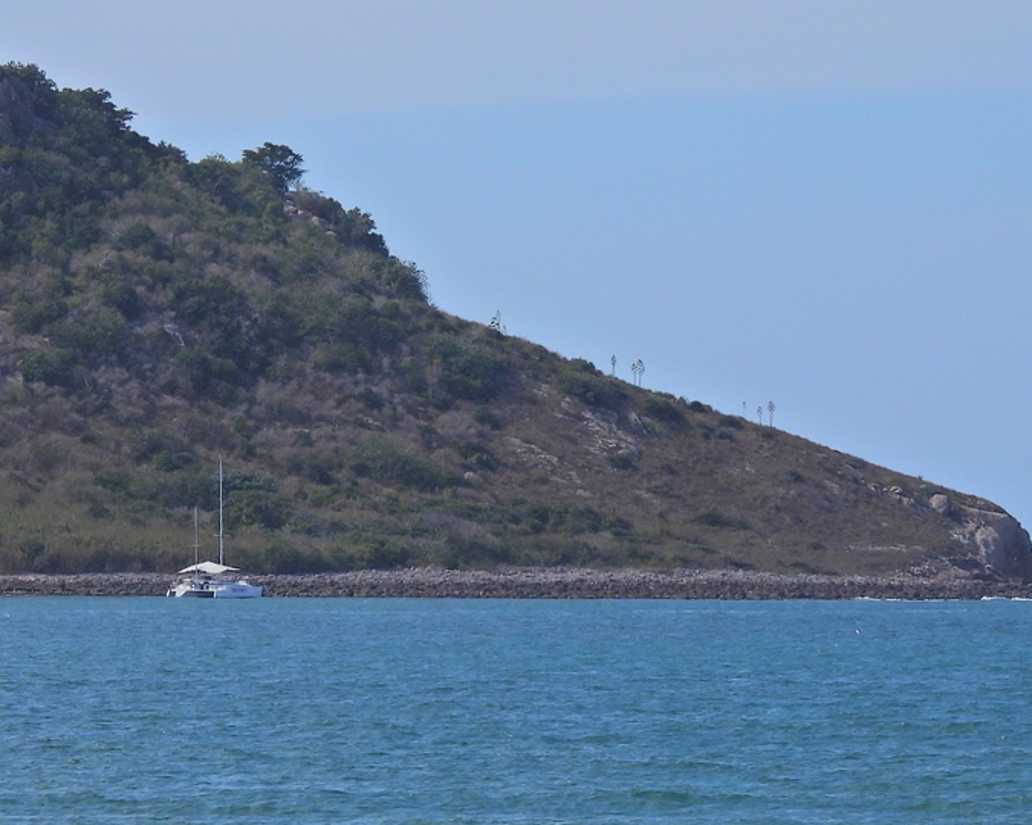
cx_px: 283
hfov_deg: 5.2
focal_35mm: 370
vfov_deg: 4.2
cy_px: 396
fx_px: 11301
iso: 100
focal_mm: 35.7
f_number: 4.5
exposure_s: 1/1600
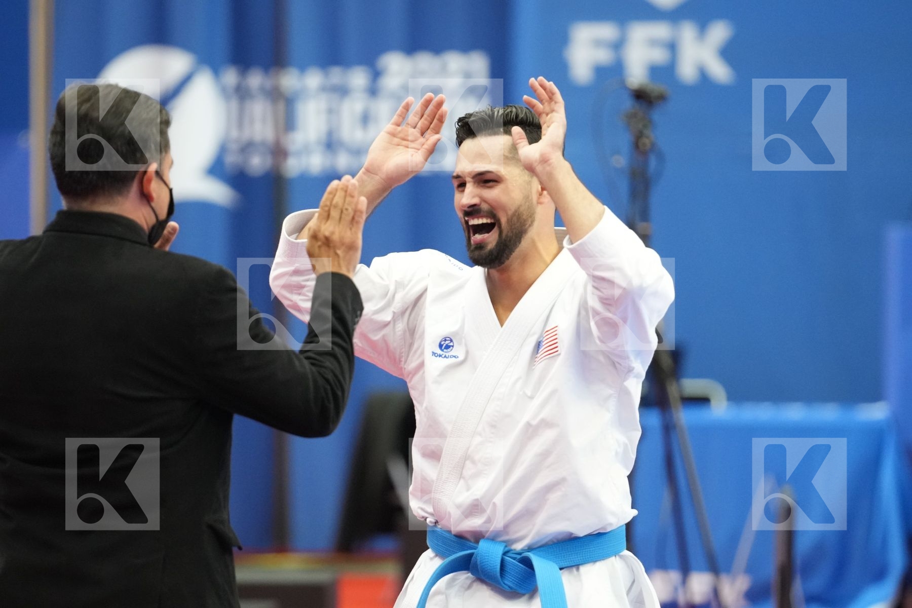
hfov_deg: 6.9
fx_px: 7599
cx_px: 456
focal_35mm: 300
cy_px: 304
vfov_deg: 4.6
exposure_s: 1/500
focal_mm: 200
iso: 3200
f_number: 2.8
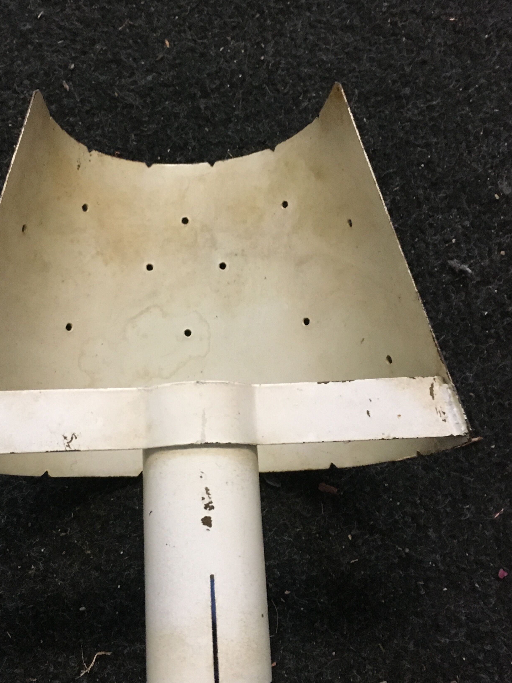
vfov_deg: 51.3
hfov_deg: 39.5
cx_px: 202
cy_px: 313
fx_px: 710
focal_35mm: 36
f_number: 2.2
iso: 250
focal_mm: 4.15
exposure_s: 1/25
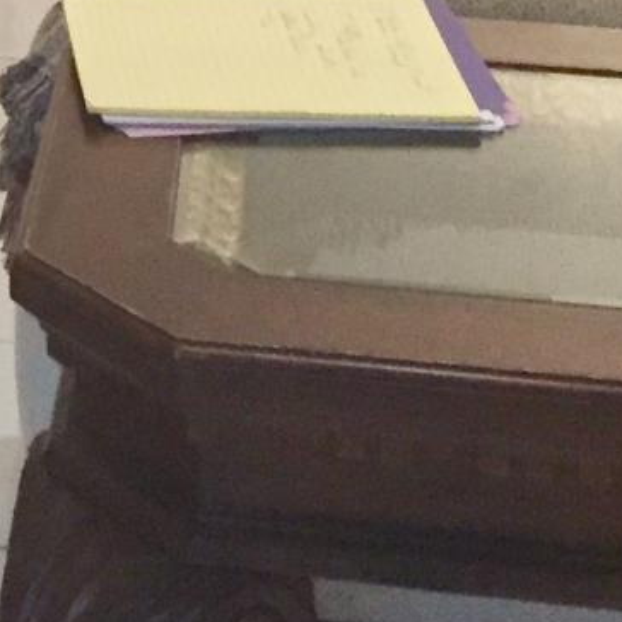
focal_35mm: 141
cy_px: -820
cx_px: -263
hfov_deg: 11.9
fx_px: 2866
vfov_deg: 10.7
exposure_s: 1/30
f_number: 2.2
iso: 160
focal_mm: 4.15
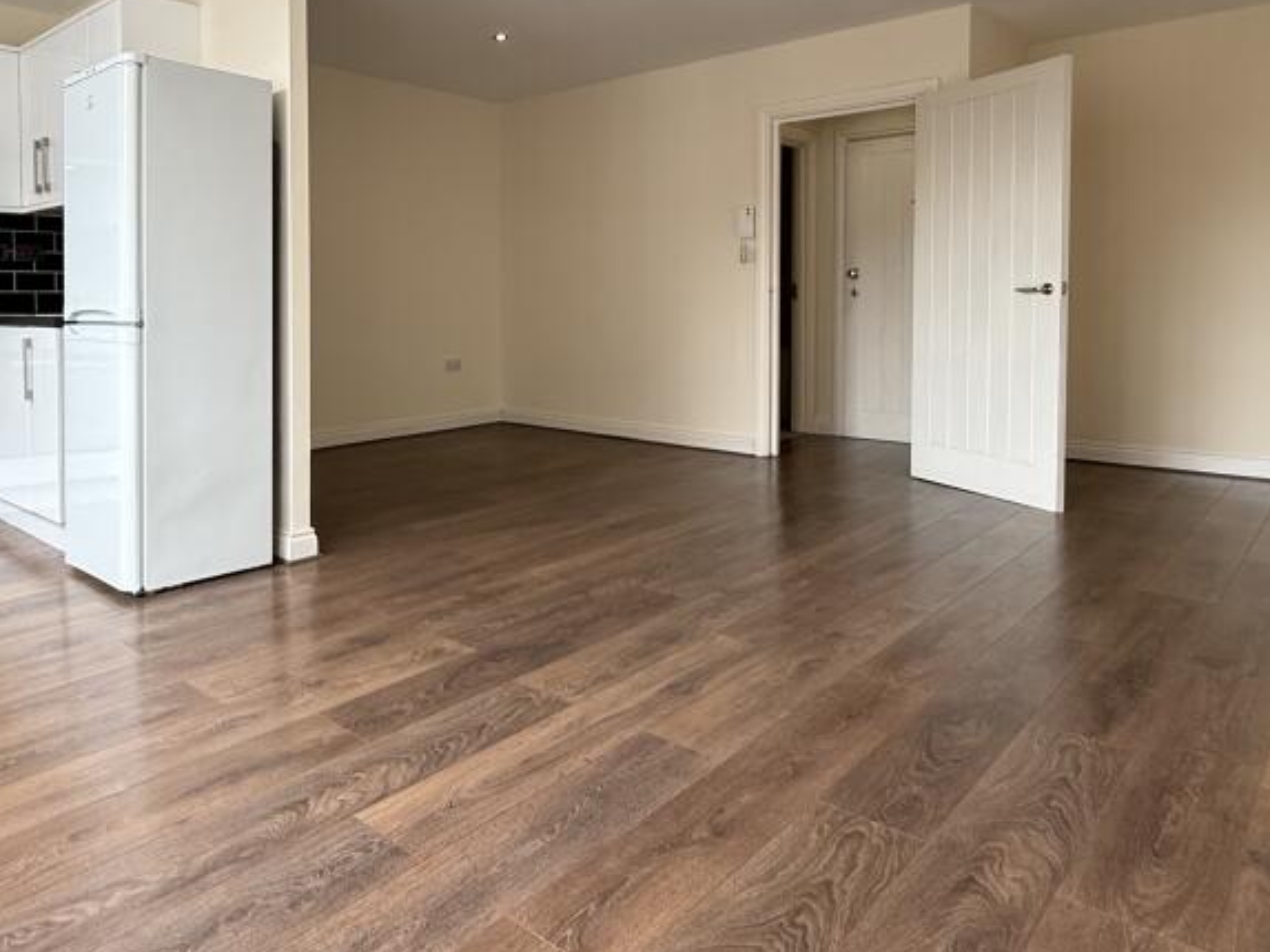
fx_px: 917
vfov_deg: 53.9
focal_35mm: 25
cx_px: 461
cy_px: 325
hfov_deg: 68.1
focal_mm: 2.22
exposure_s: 1/100
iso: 125
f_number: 2.2
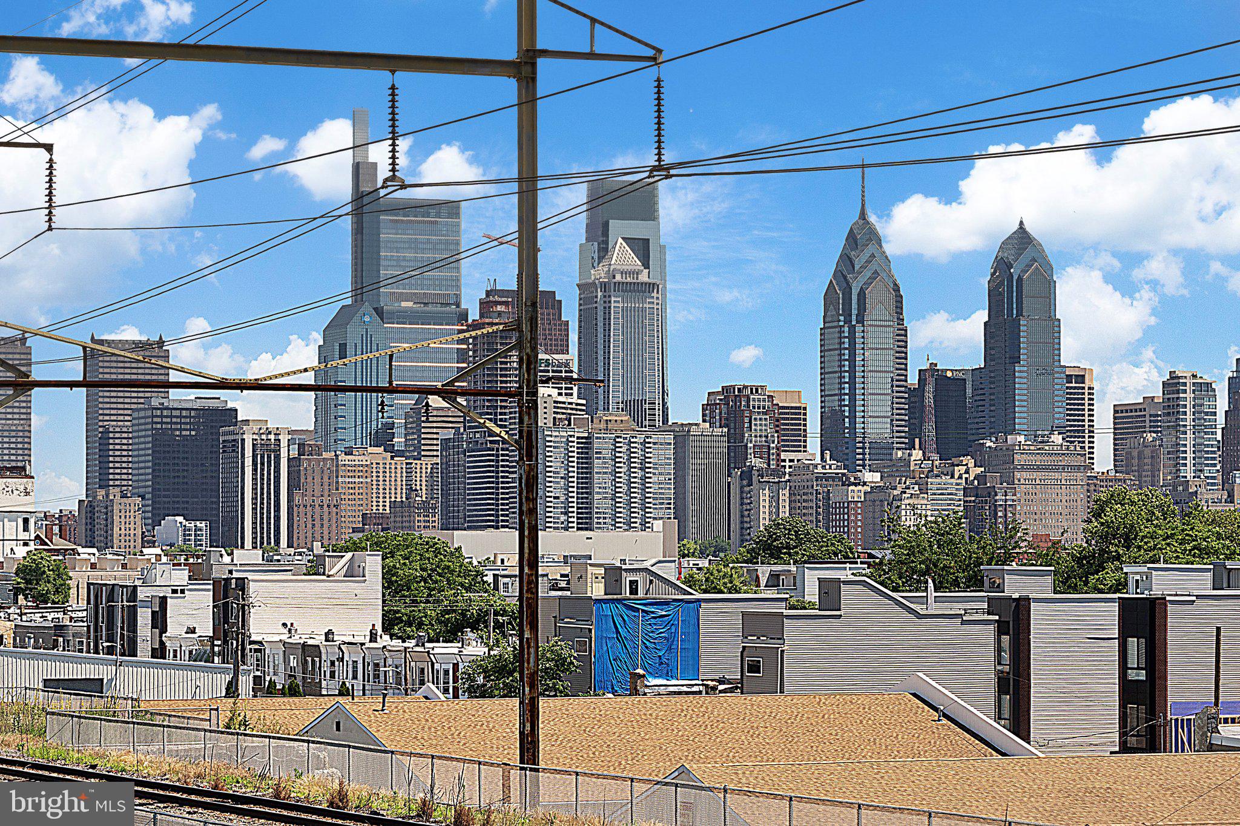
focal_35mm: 112
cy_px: 413
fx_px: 3857
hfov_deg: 18.3
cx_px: 620
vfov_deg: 12.2
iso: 320
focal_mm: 75
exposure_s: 1/160
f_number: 13
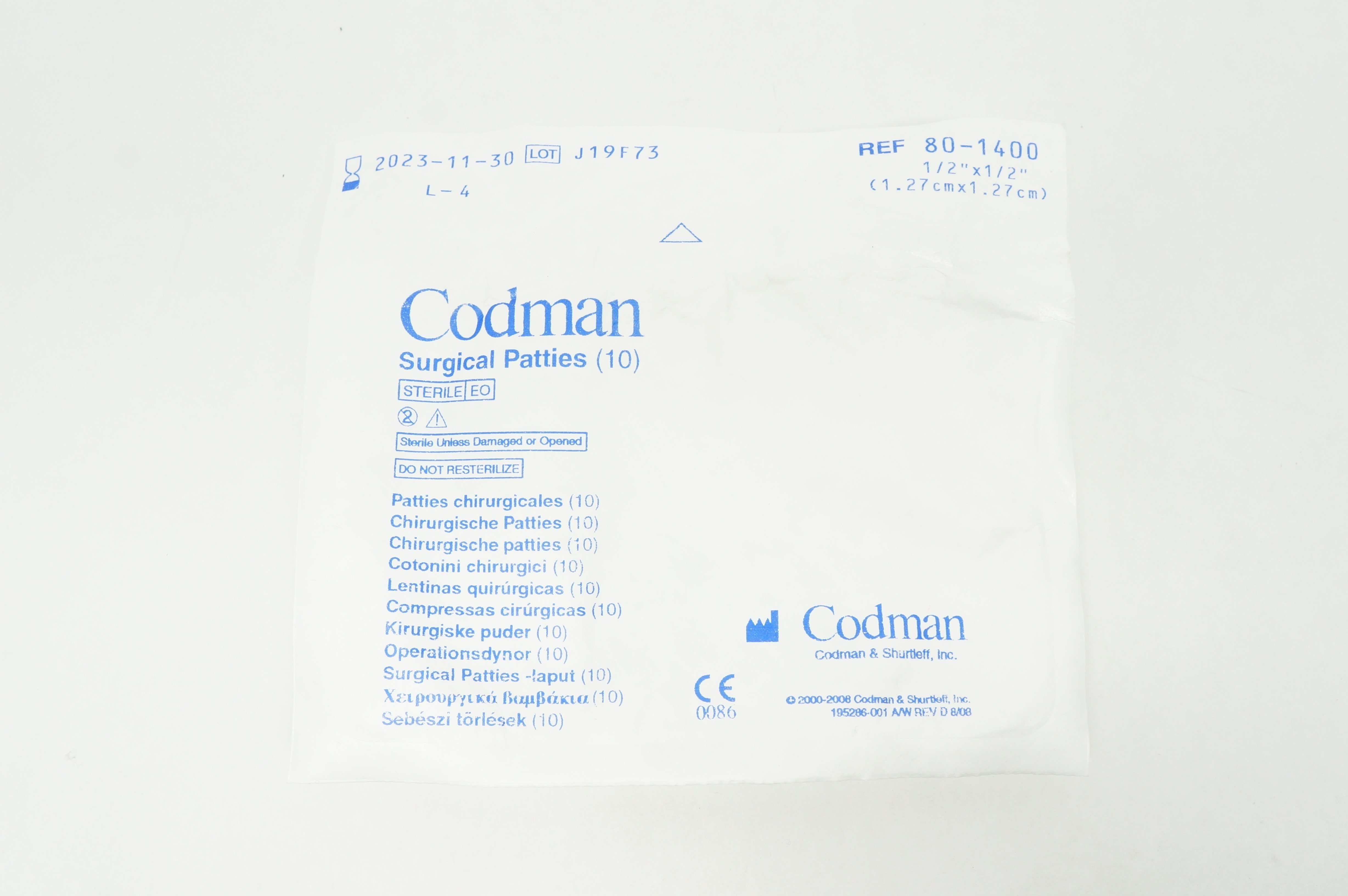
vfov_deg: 41.6
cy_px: 448
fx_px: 1178
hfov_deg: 59.5
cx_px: 674
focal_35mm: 32
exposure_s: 1/30
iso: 400
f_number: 8
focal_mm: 21
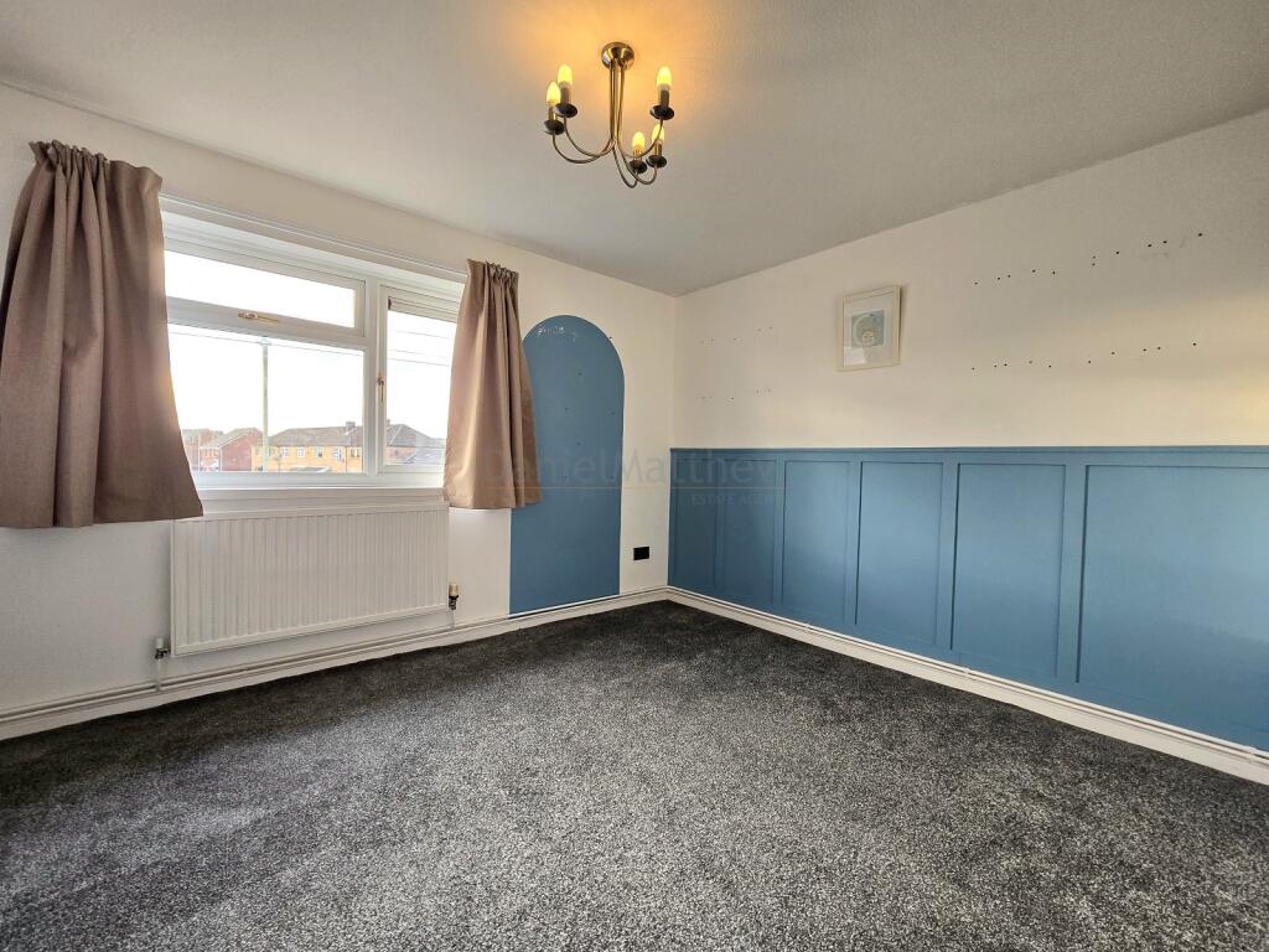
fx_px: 477
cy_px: 476
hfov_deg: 106.2
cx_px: 634
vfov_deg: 89.9
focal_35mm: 13
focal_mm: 2.2
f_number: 2.2
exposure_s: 1/50
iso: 80
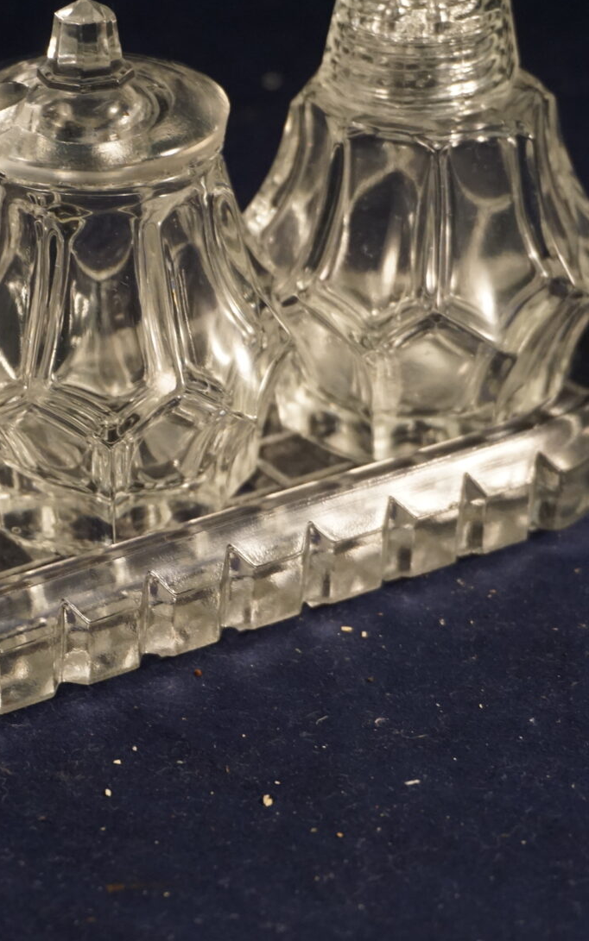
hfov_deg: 12.4
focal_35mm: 105
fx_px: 2694
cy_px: 457
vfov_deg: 19.8
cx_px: 119
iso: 1250
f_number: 5.6
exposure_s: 1/60
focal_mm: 39
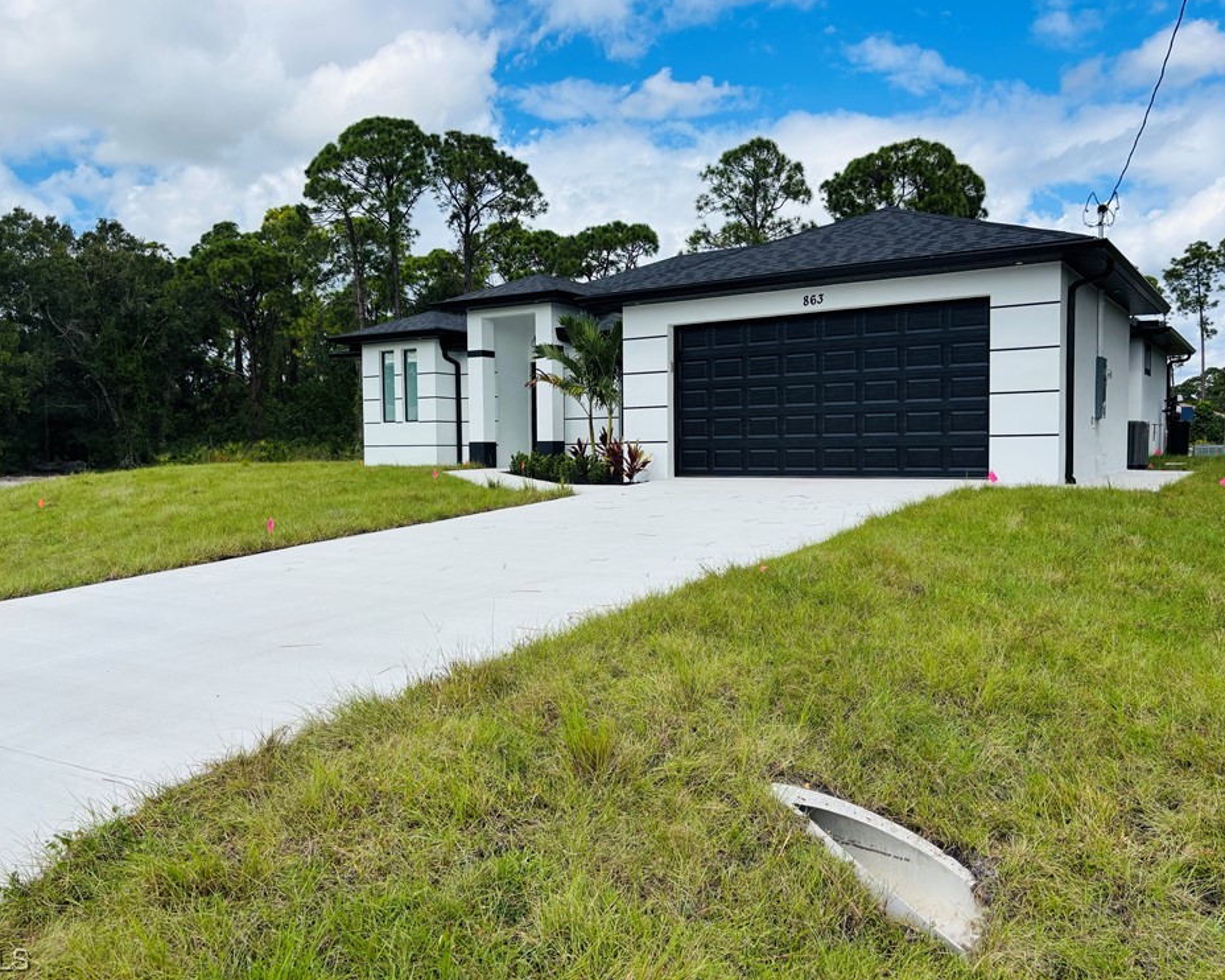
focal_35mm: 28
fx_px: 1015
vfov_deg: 51.5
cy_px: 482
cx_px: 579
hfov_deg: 62.2
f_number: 1.6
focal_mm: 5.96
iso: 50
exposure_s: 1/3650
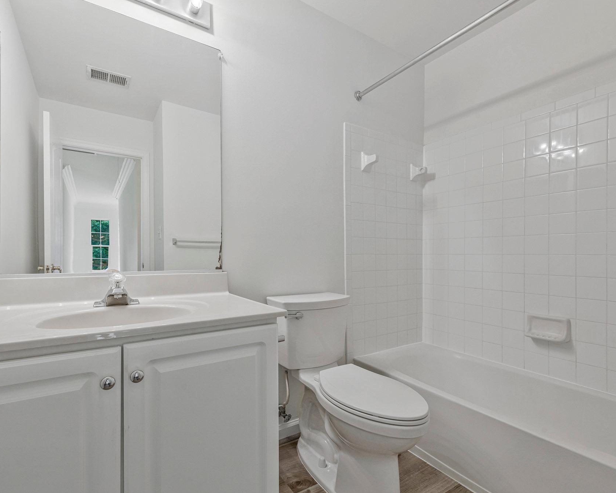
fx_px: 292
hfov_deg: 92.8
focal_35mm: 16
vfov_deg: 80.4
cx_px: 279
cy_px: 249
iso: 280
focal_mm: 14
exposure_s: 1/15
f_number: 9
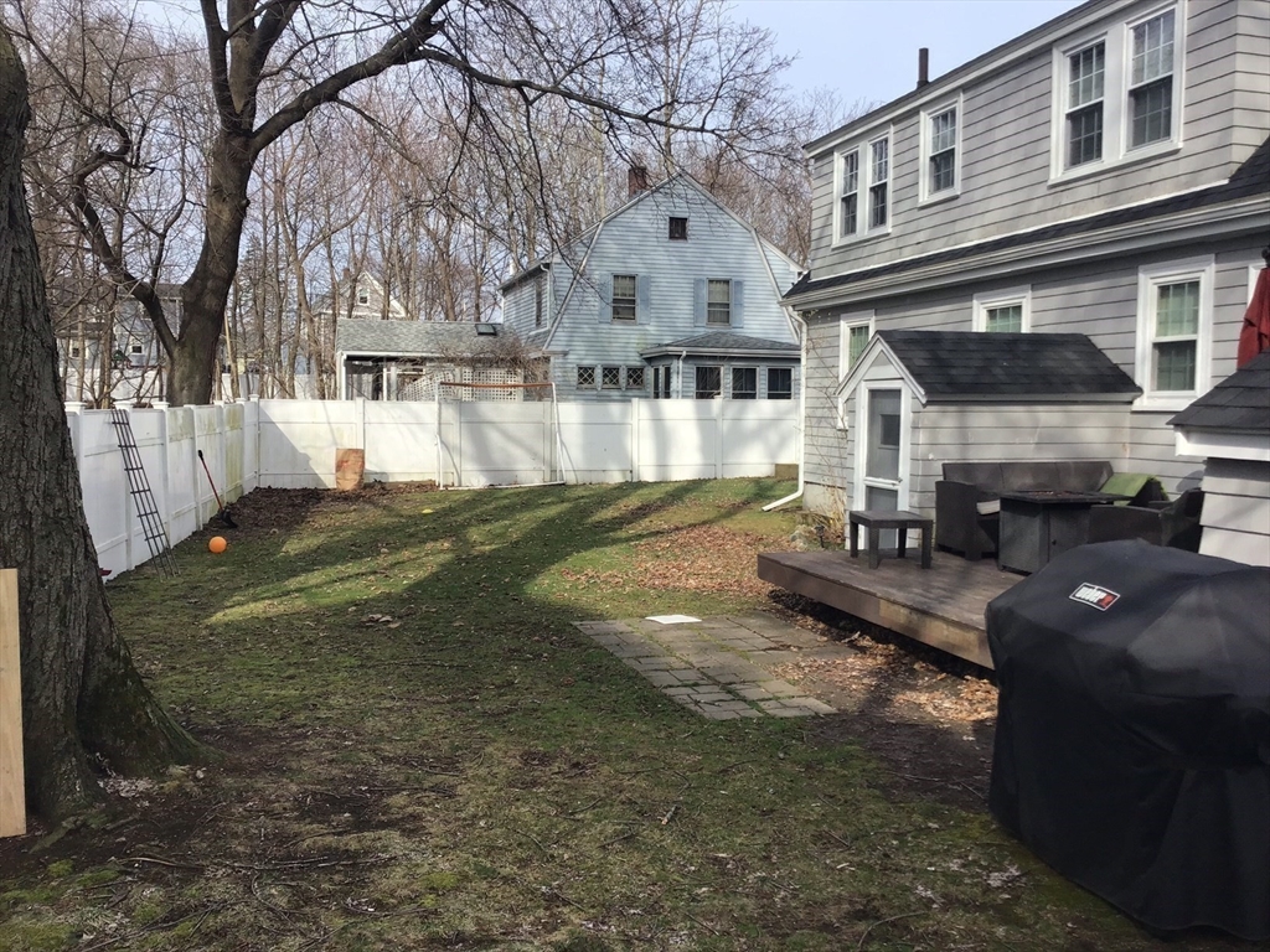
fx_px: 1137
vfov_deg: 45.4
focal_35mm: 31
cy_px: 476
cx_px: 635
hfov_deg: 58.4
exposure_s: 1/734
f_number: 2.4
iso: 25
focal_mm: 3.3
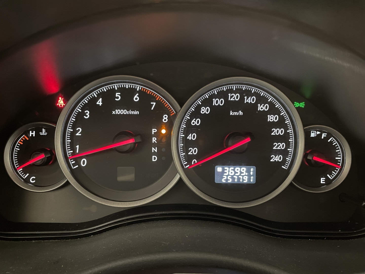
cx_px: 182
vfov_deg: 53.1
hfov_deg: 67.3
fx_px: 274
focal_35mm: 26
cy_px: 137
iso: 500
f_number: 1.6
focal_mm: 4.2
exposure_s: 1/8
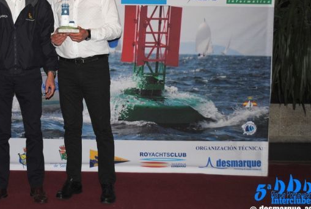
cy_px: 55
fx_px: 572
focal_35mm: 66
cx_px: 79
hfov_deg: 30.0
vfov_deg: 20.6
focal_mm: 28
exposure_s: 1/60
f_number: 4.5
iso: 200
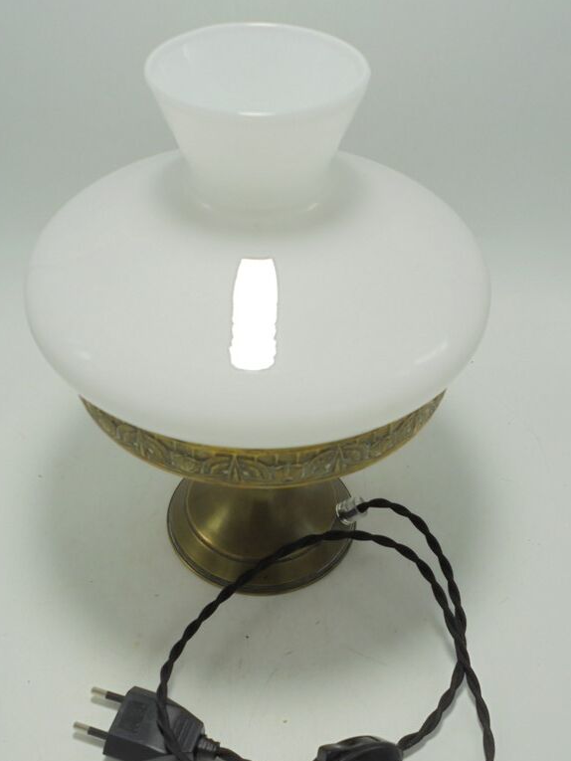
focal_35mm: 40
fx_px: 880
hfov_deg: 36.0
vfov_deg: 46.7
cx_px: 277
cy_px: 428
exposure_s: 1/80
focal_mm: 6.1
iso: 100
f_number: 4
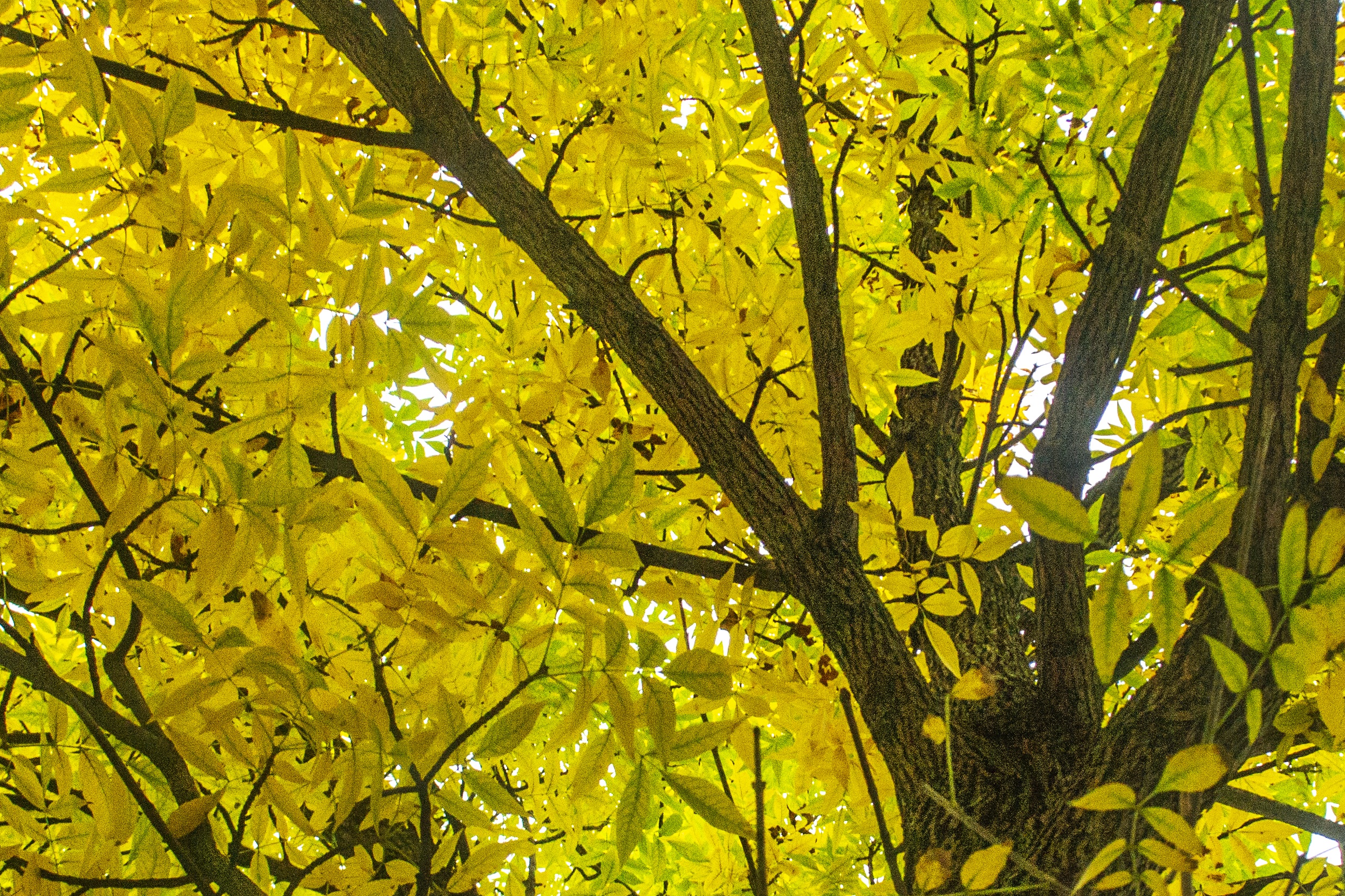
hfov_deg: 32.8
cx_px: 779
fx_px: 2279
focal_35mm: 61
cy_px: 597
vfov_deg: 22.2
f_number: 6.3
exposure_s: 1/60
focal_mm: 22
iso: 1600
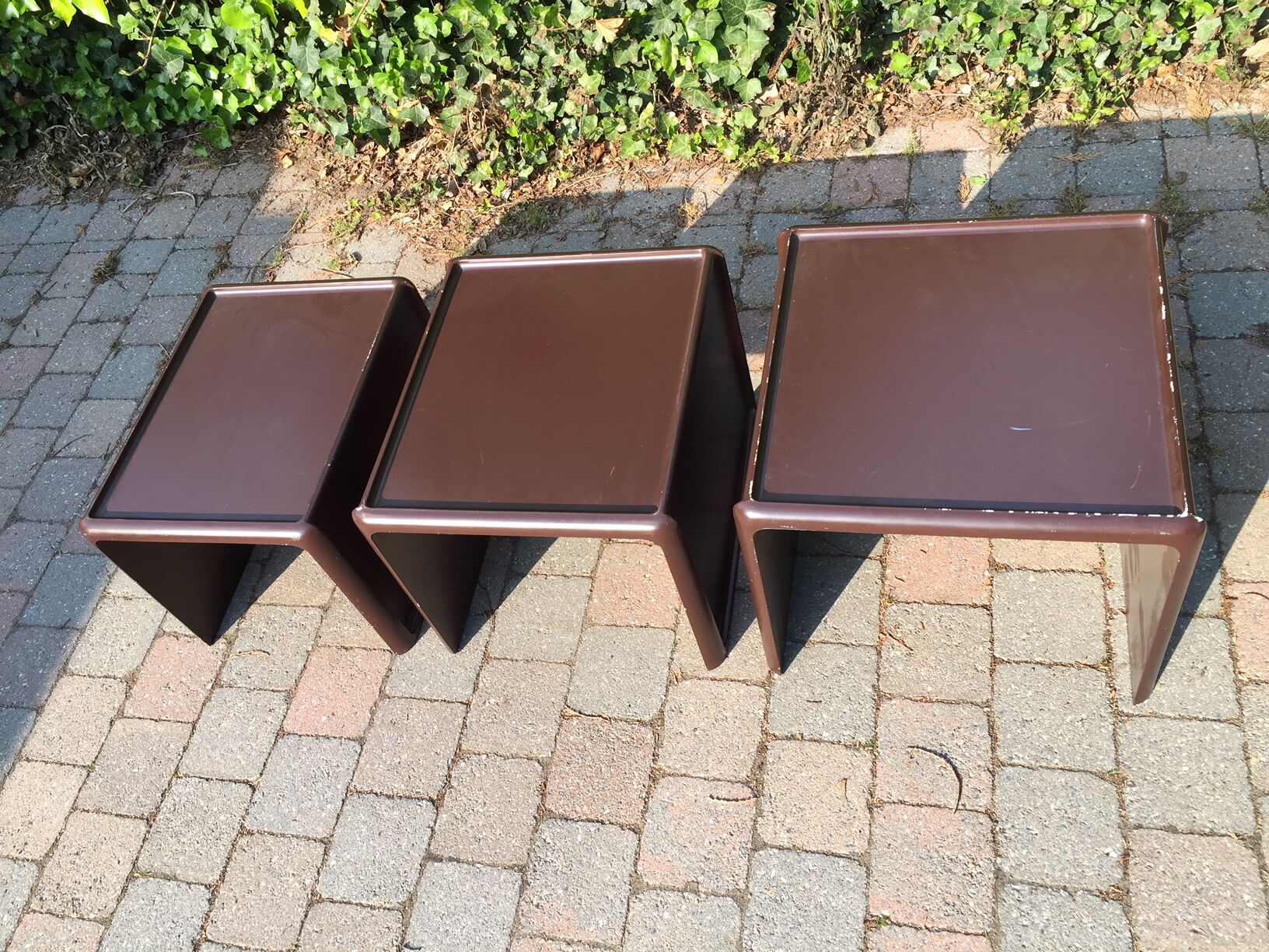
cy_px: 476
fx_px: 1063
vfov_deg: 48.2
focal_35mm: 29
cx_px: 634
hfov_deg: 61.7
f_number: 2.2
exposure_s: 1/430
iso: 32
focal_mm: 4.15
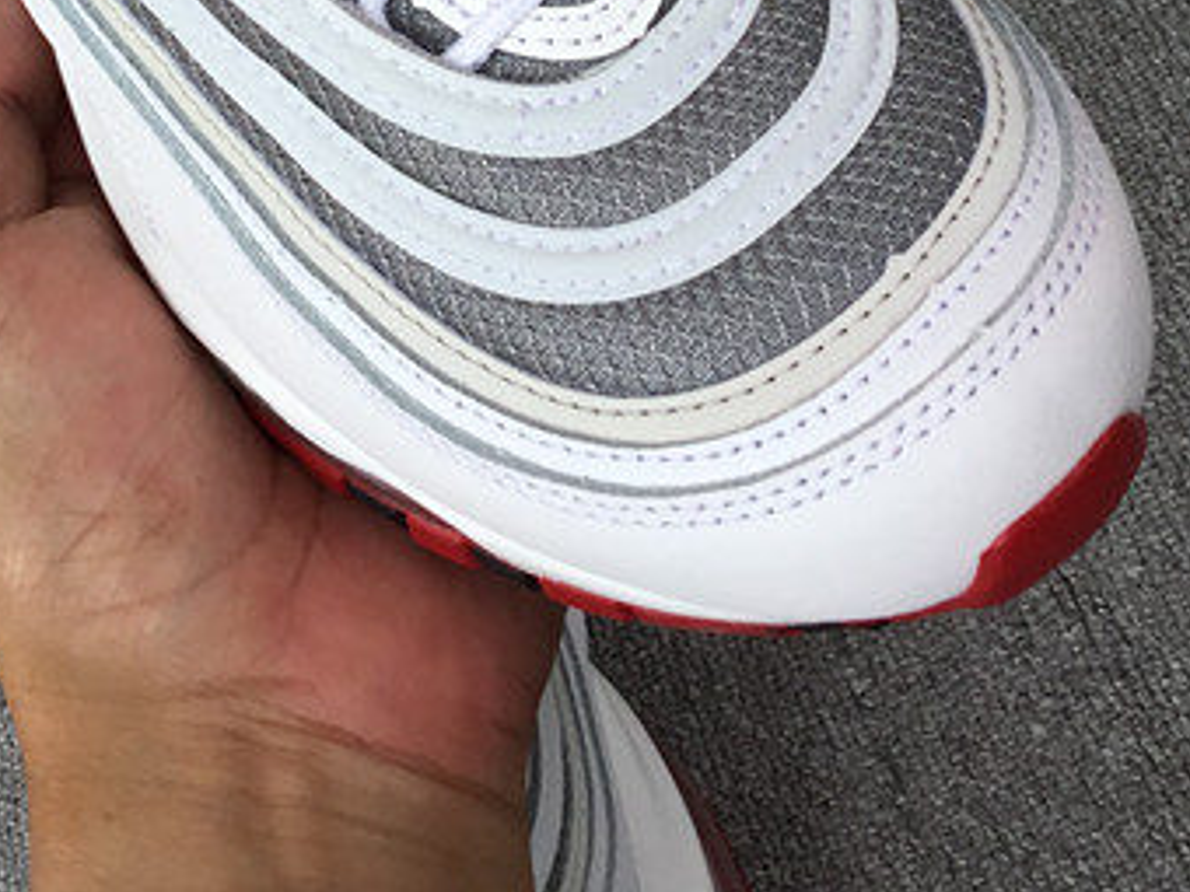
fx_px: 2819
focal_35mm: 82
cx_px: 402
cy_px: -247
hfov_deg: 23.7
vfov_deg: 17.0
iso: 25
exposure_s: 1/342
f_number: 2.4
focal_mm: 3.3
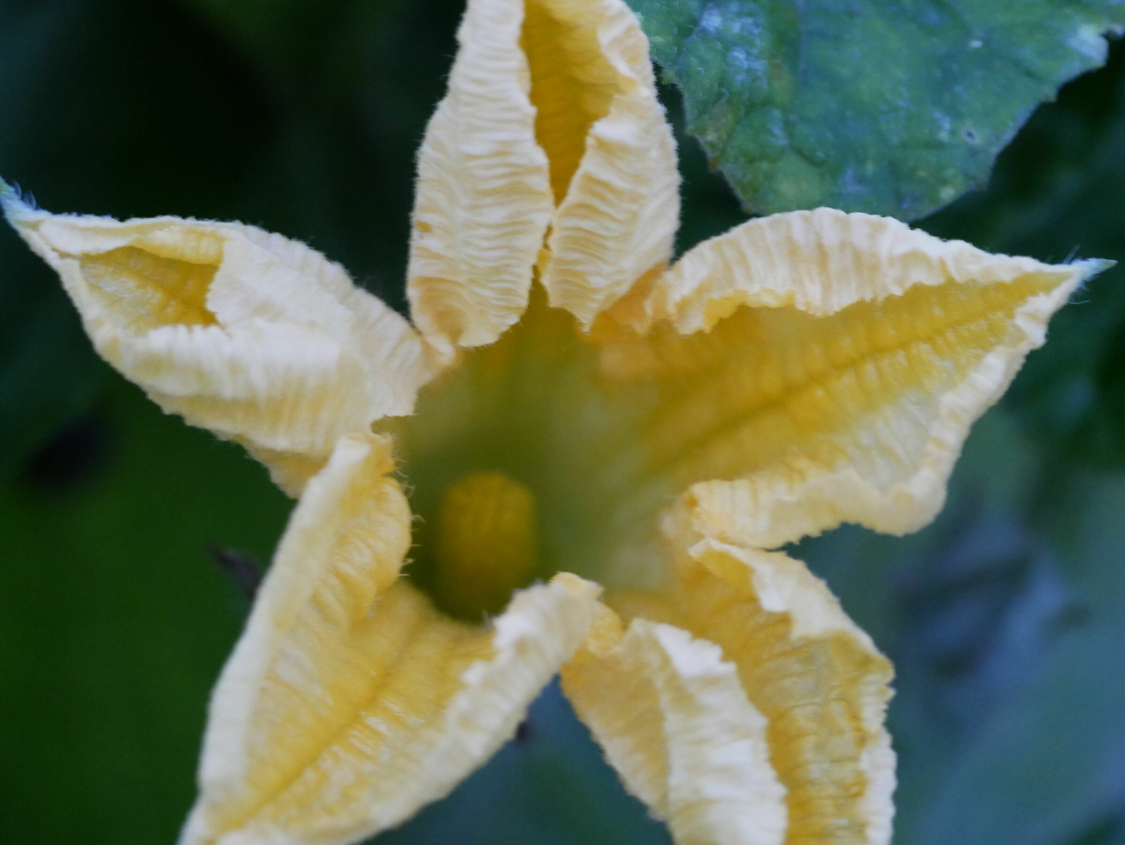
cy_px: 422
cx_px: 562
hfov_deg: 21.8
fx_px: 2926
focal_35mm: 90
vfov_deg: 16.4
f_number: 5.6
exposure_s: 1/40
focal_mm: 45
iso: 3200
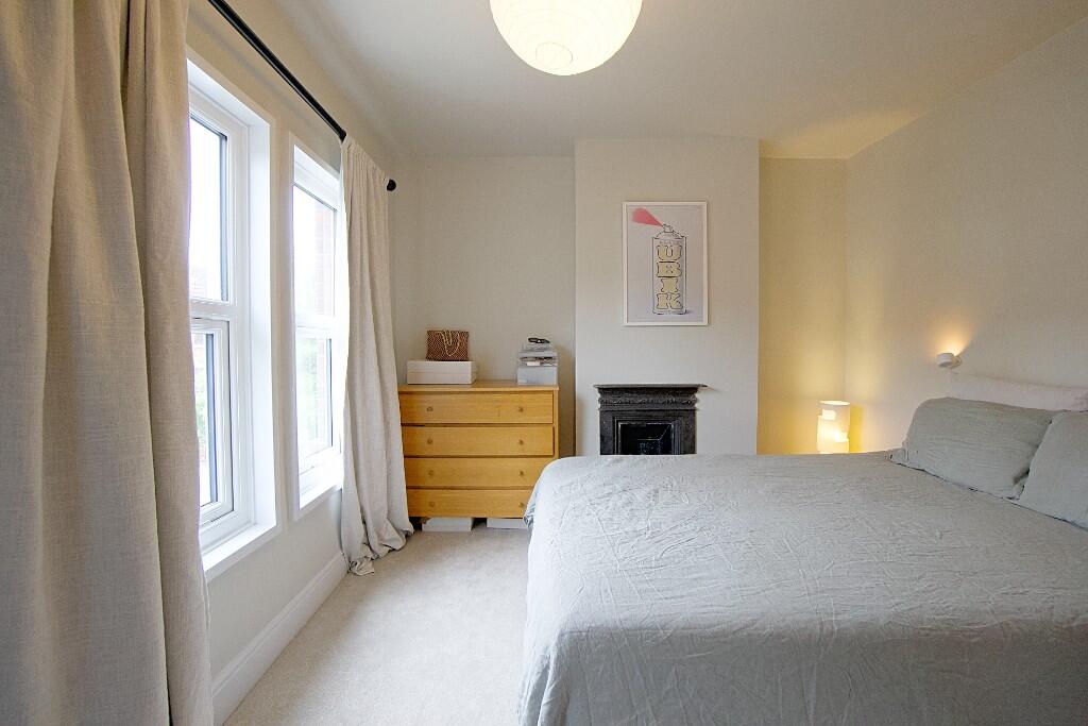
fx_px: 453
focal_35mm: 15
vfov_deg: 77.3
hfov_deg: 100.4
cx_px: 544
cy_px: 363
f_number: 4
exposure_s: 1/160
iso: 800
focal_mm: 10
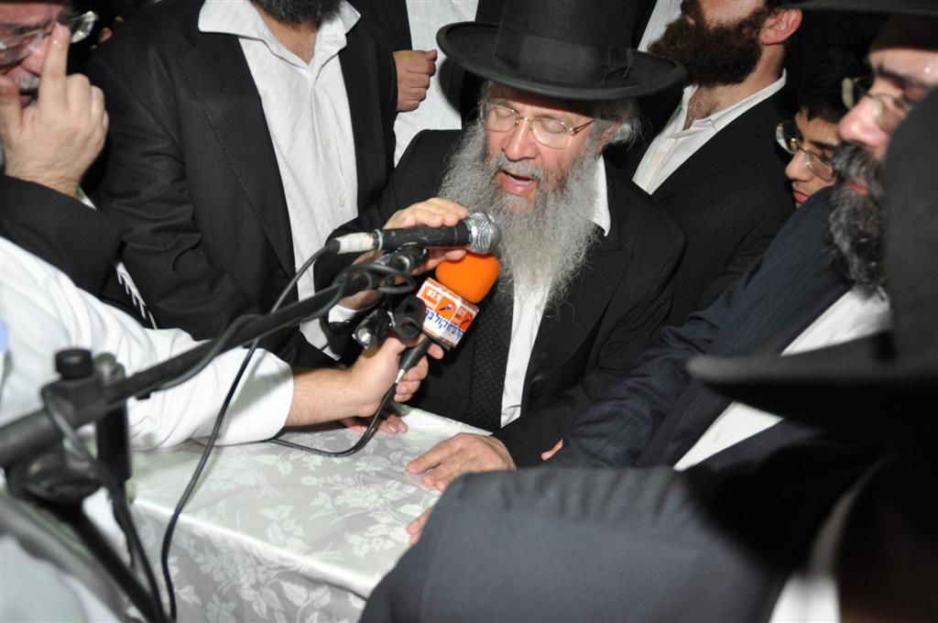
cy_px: 312
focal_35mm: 27
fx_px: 703
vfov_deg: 47.8
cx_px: 469
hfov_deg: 67.4
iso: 800
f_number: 4
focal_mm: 18
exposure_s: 1/60
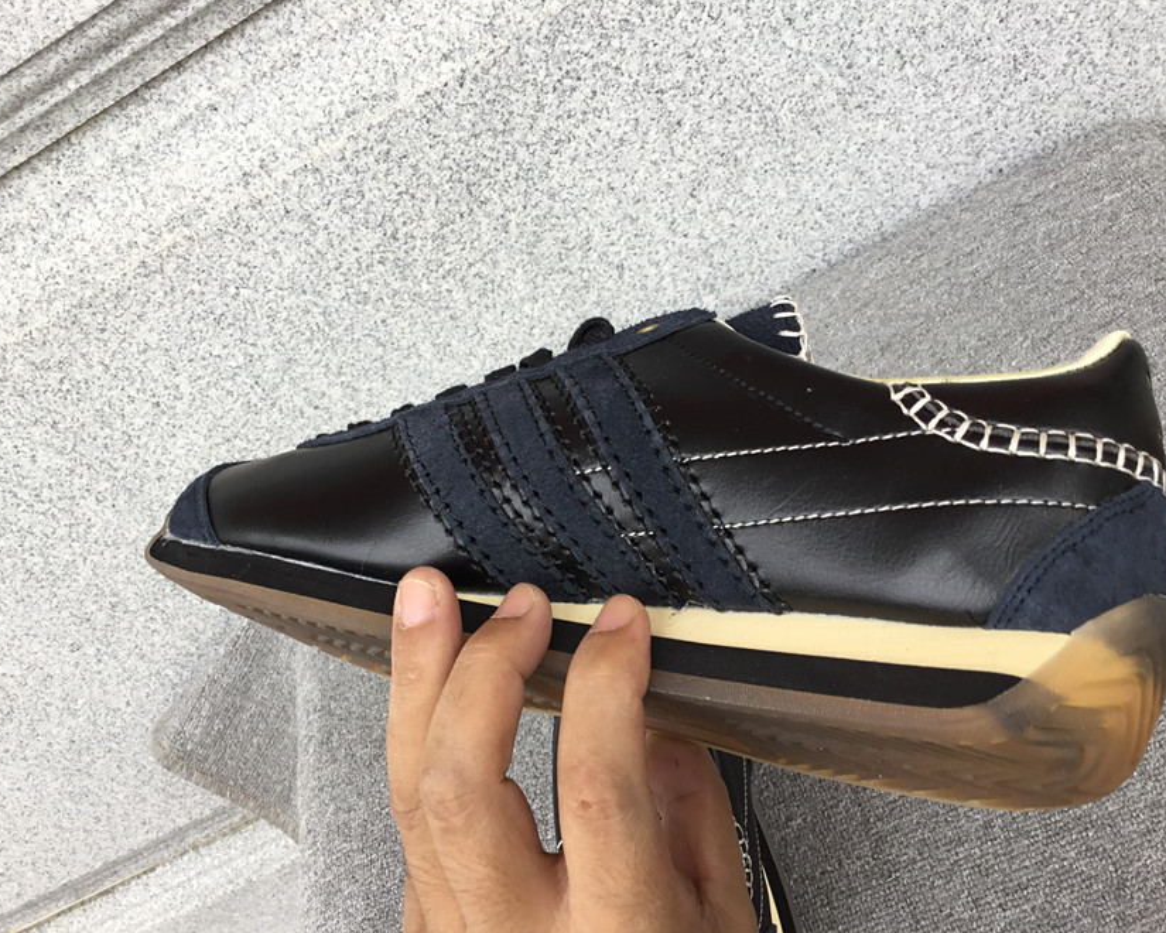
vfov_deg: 44.5
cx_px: 570
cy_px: 471
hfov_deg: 54.2
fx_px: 1139
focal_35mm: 33
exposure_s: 1/106
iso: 25
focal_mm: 3.3
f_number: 2.4
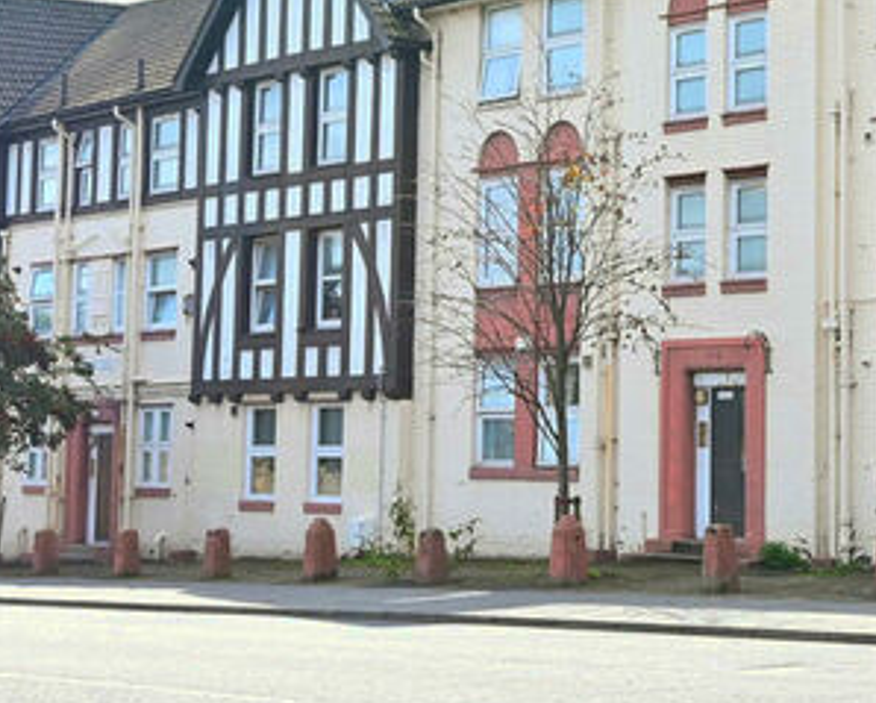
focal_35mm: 66
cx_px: 735
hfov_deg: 27.9
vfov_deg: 22.8
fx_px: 1713
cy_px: 132
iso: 500
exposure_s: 1/2000
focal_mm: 30
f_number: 4.5
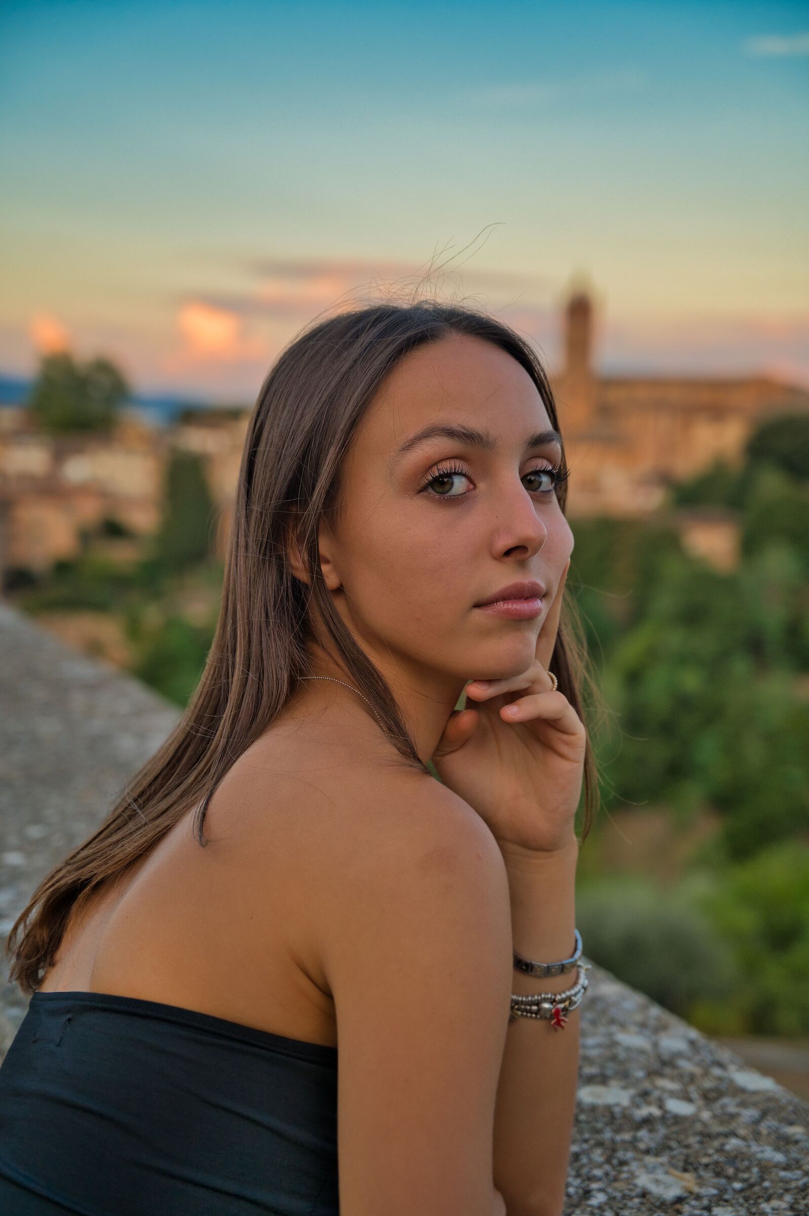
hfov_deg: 24.2
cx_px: 404
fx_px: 1890
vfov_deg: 35.7
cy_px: 608
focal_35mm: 56
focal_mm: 56
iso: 500
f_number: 4
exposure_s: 1/500
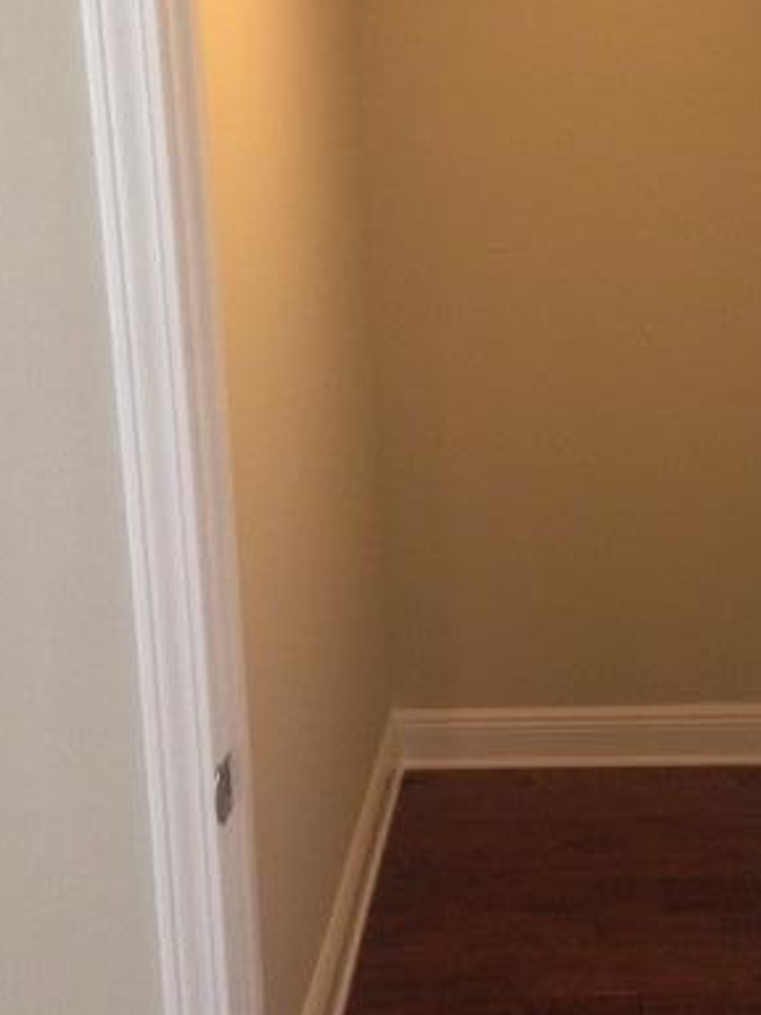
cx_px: 573
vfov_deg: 34.8
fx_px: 1612
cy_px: 410
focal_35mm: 55
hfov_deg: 26.2
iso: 320
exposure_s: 1/20
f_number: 2.4
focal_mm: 4.12
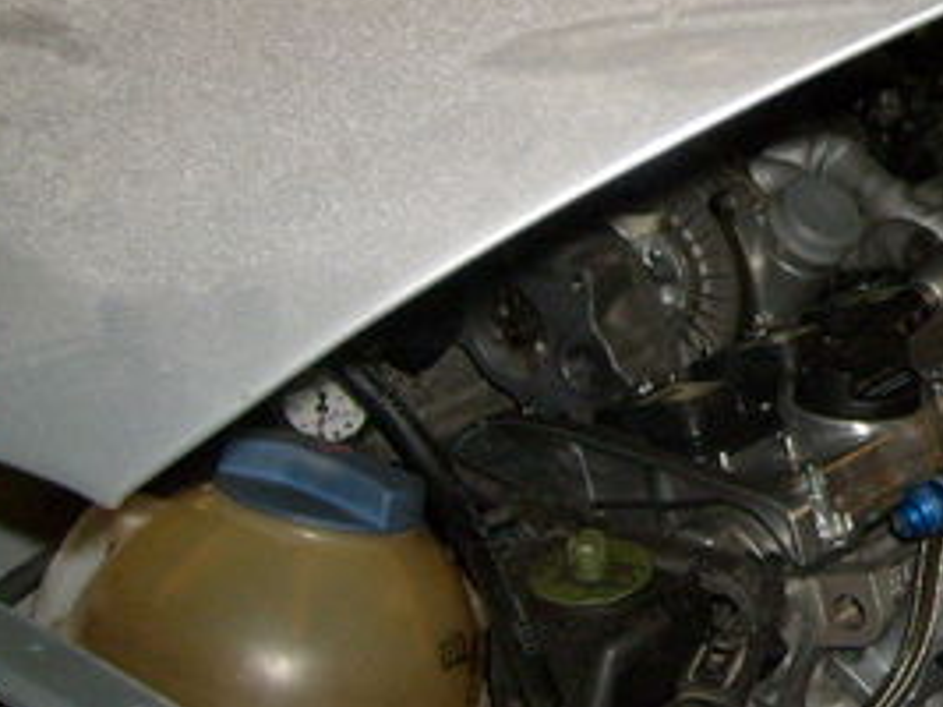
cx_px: 1084
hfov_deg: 21.8
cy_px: 255
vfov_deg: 17.5
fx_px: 2287
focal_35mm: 84
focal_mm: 5.8
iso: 100
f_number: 2.8
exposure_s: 1/45
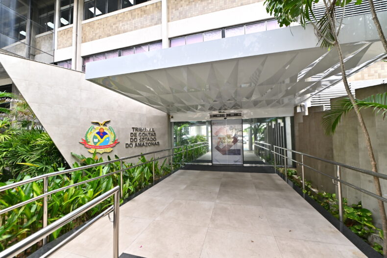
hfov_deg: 104.3
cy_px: 129
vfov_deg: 81.2
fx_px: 150
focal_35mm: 14
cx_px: 194
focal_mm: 14
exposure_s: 1/200
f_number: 2.8
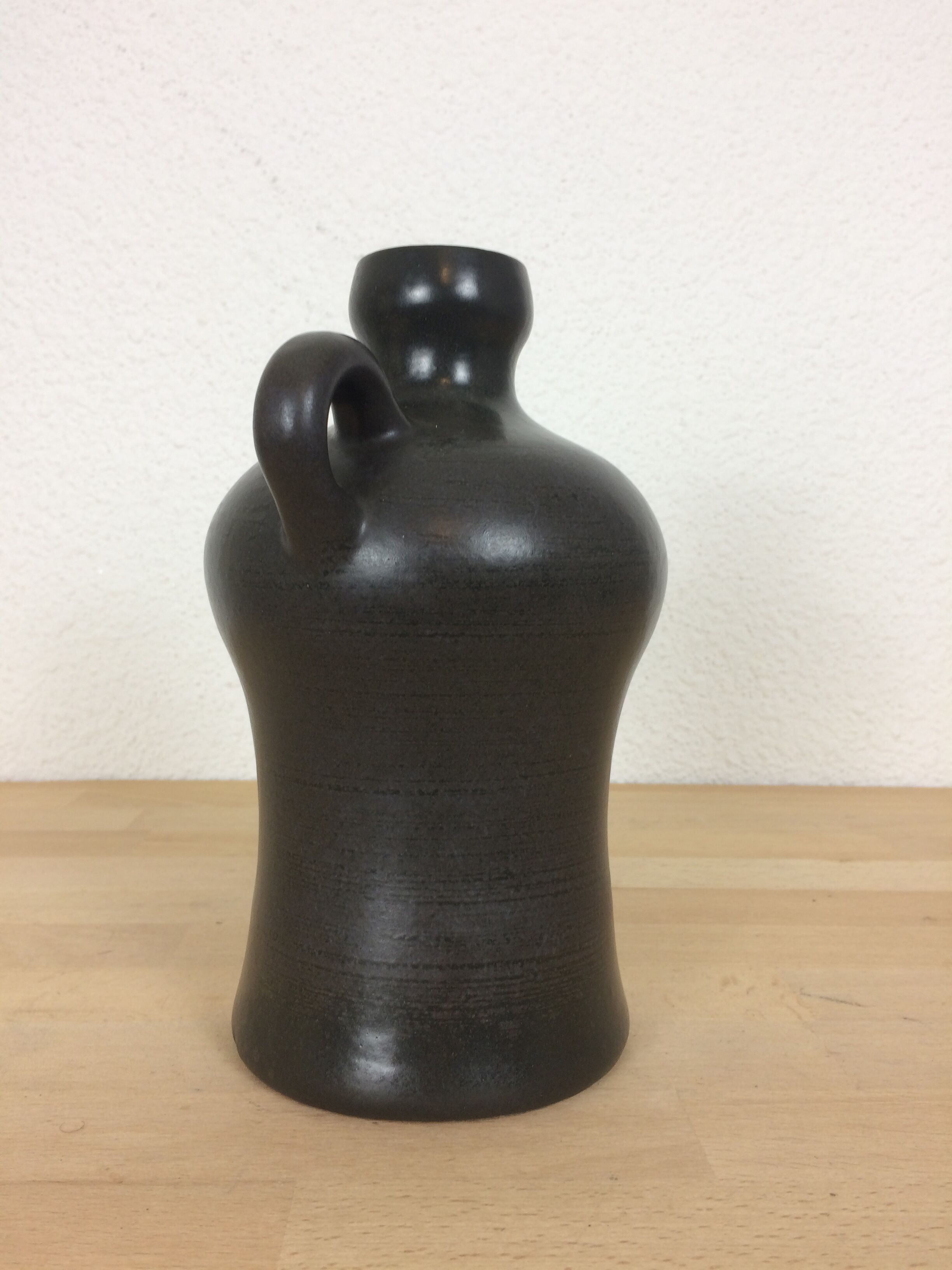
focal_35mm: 29
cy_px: 635
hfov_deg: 48.2
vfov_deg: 61.7
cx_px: 476
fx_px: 1063
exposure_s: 1/33
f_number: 2.2
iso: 40
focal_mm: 4.15
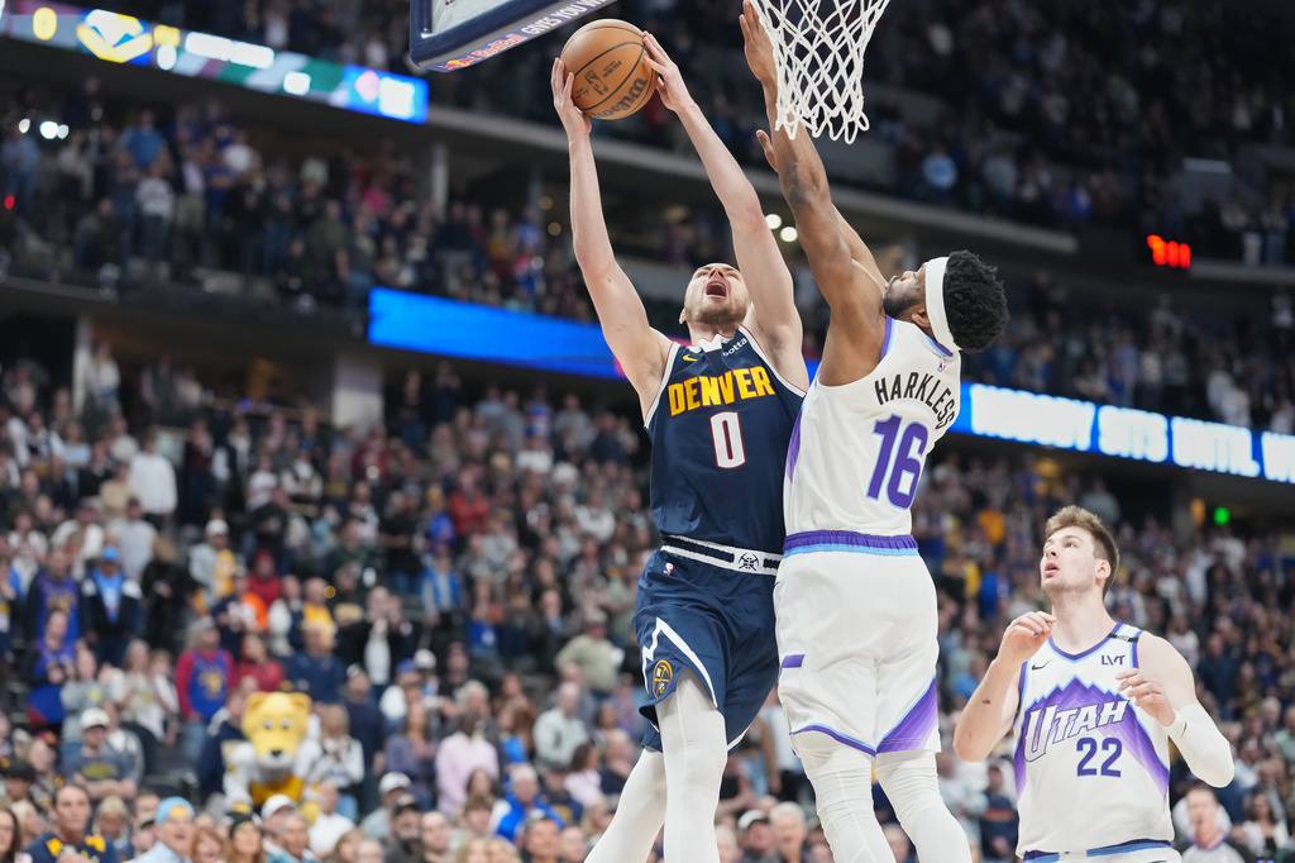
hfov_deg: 23.9
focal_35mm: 85
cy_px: 432
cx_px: 648
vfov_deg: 16.1
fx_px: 3056
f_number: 2.2
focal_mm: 85
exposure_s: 1/2000
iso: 5000
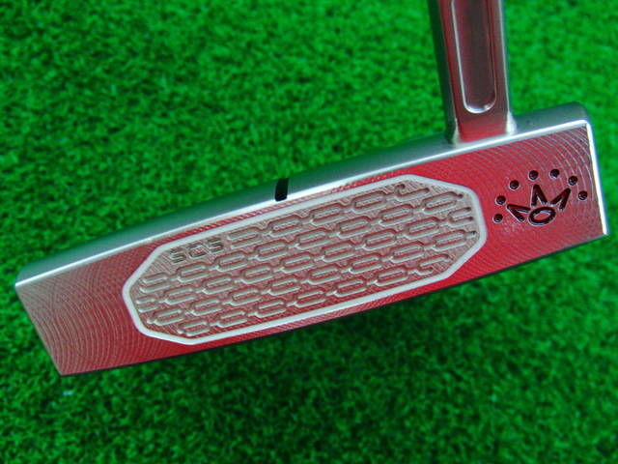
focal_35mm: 37
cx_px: 309
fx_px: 661
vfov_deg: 38.7
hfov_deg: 50.1
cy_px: 232
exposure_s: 1/40
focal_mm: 6.42
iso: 400
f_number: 3.6
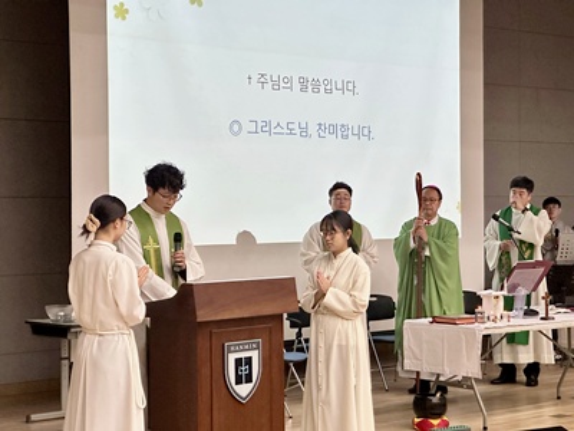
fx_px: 1277
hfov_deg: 25.3
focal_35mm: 77
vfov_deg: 19.1
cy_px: 216
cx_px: 287
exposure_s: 1/60
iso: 250
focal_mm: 9
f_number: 2.8
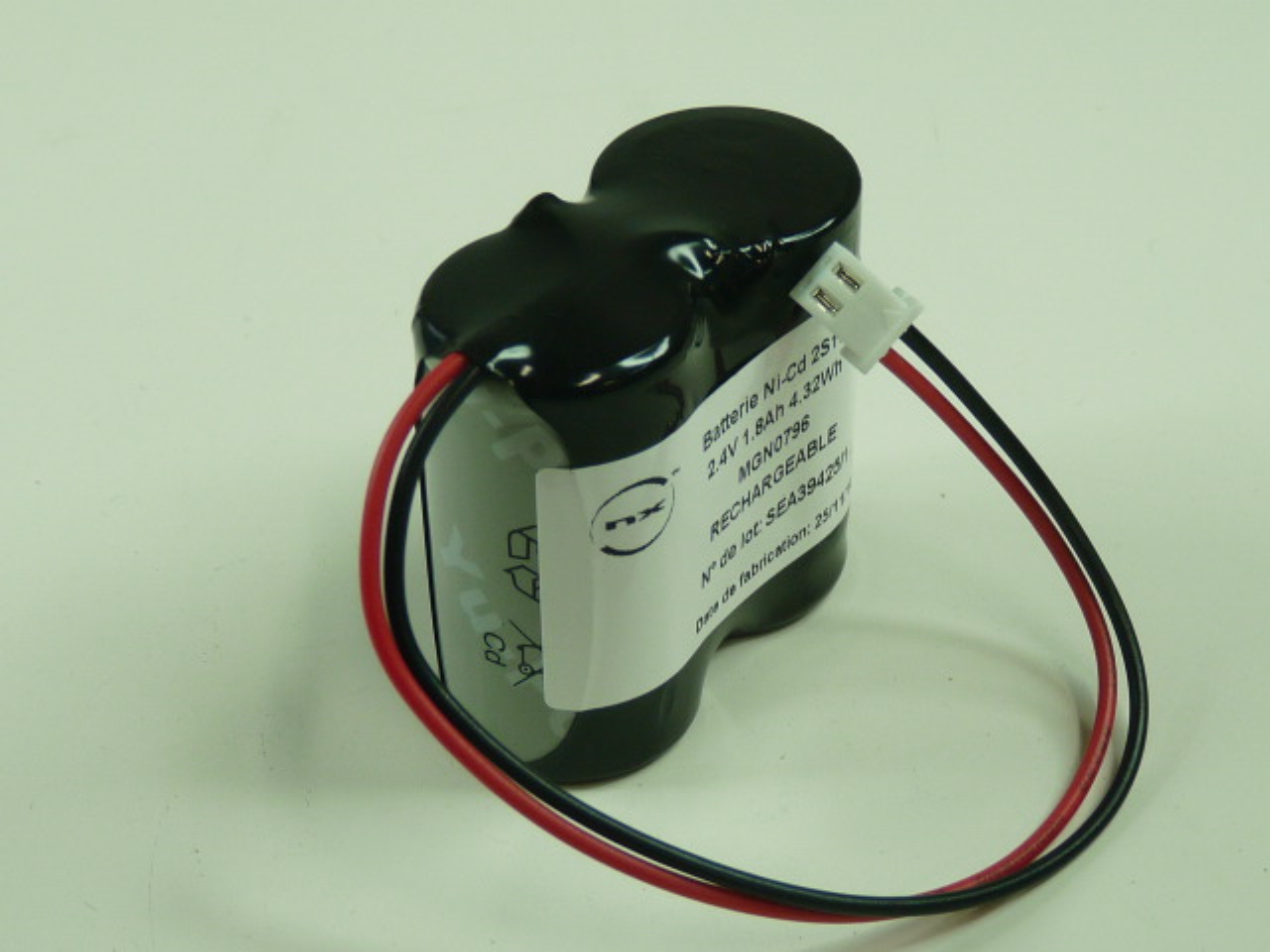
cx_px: 635
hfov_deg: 25.0
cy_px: 476
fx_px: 2862
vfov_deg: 18.9
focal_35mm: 78
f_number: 3
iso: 100
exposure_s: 1/50
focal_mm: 7.8
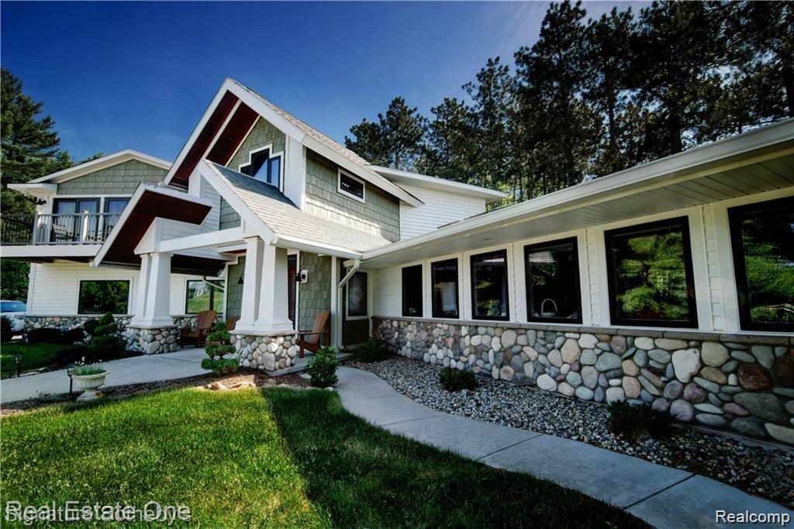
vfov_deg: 73.8
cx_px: 397
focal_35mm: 16
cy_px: 264
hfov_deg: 96.7
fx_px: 353
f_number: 18
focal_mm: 16
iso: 160
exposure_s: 1/20
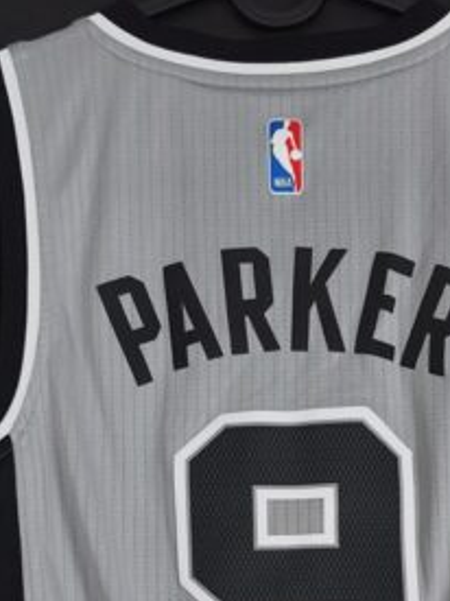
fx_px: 1162
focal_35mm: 67
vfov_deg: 26.3
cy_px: 691
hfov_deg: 21.8
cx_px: 299
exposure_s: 1/125
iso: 250
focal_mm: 6.57
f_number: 1.6
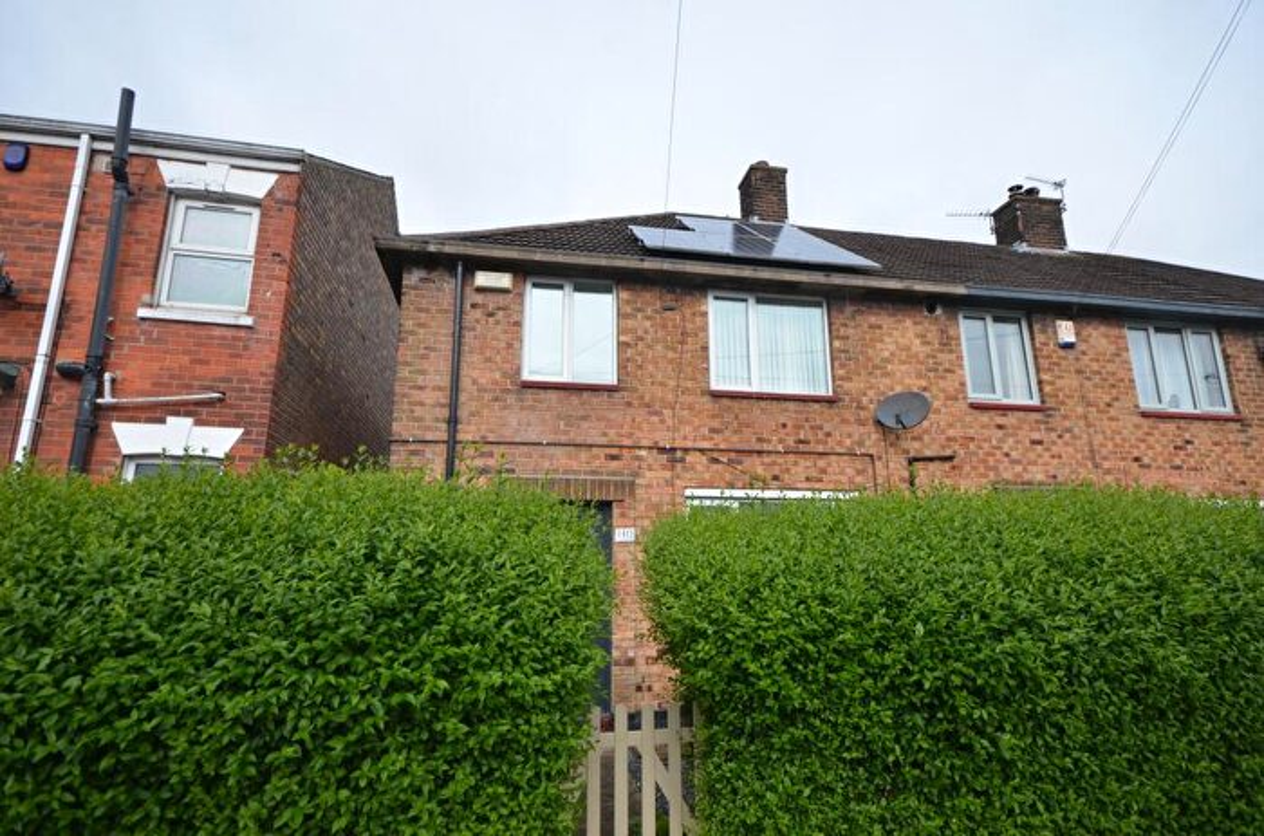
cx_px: 632
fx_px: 683
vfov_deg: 62.9
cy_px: 418
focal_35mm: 20
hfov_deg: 85.6
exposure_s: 1/250
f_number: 8
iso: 180
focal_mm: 13
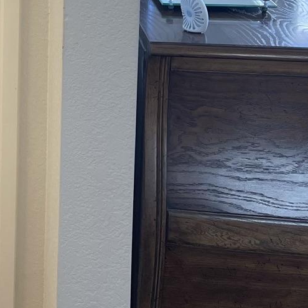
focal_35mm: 95
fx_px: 956
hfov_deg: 15.9
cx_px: -221
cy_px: -62
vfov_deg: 17.4
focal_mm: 5.1
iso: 80
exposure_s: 1/120
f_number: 1.6
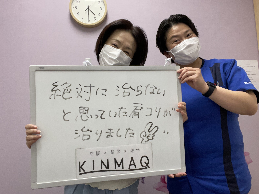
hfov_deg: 60.0
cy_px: 97
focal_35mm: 30
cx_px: 130
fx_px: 224
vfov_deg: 46.8
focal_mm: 2.71
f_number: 2.2
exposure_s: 1/50
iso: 160
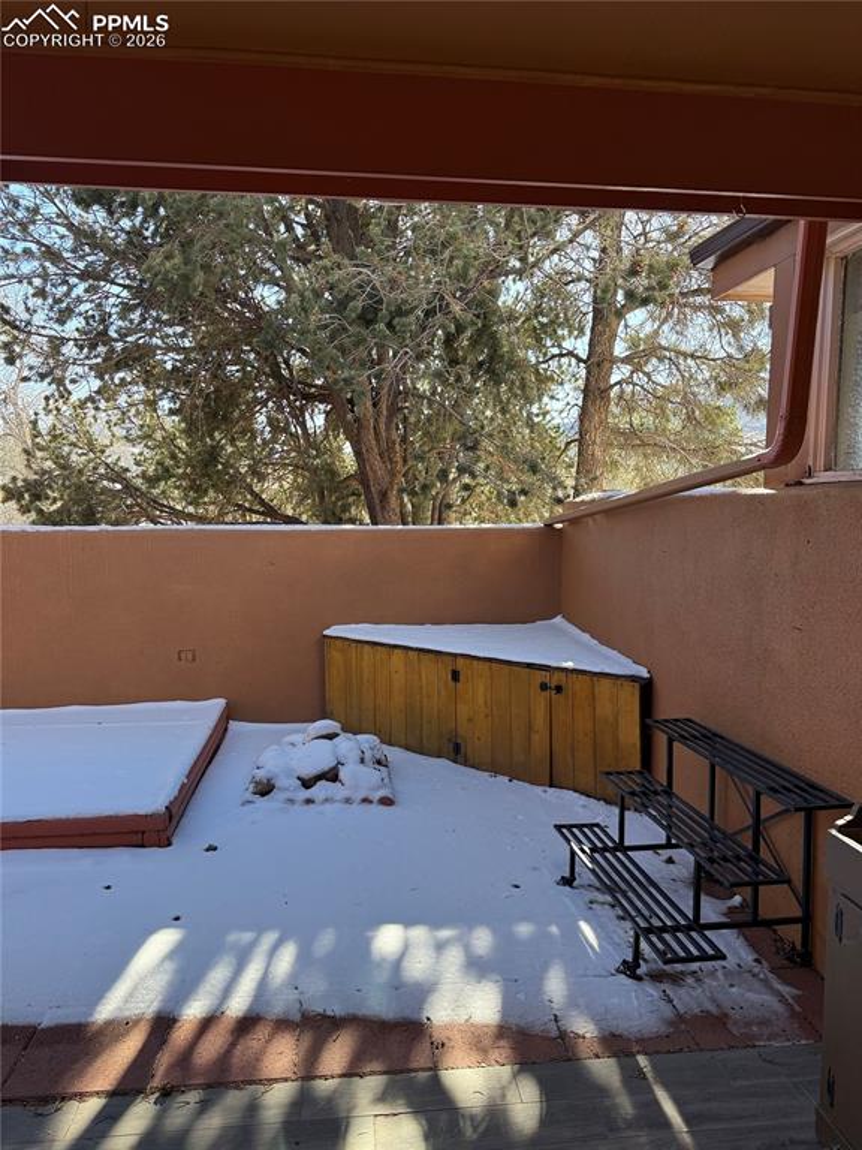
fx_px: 797
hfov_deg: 56.8
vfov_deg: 71.6
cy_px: 575
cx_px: 431
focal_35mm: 24
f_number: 1.78
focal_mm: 6.76
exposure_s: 1/689
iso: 100
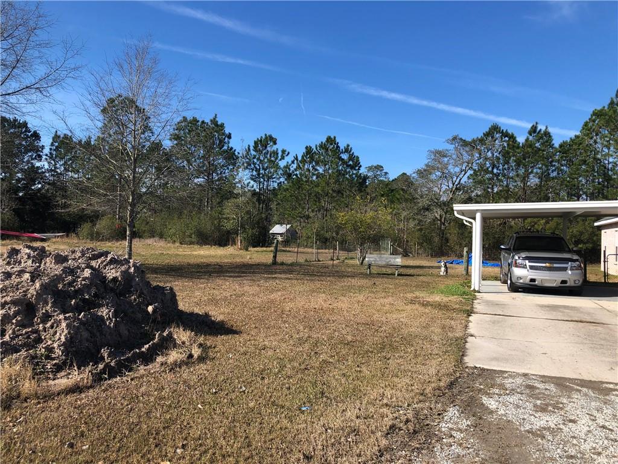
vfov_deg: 49.7
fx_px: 500
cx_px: 309
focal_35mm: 28
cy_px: 232
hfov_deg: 63.4
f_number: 1.8
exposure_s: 1/1499
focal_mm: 3.99
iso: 20
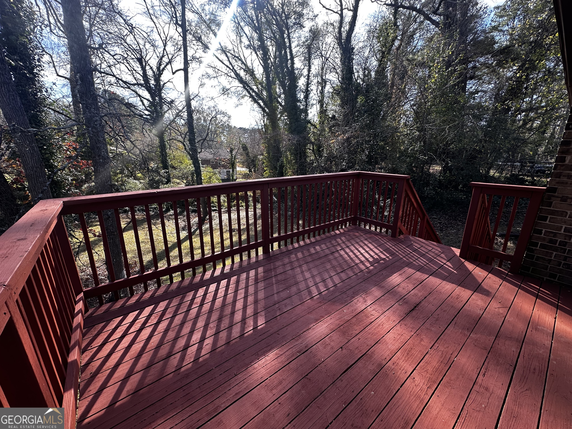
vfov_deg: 85.7
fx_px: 231
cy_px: 214
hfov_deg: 102.1
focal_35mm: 14
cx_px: 286
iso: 40
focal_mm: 2.22
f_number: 2.2
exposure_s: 1/226
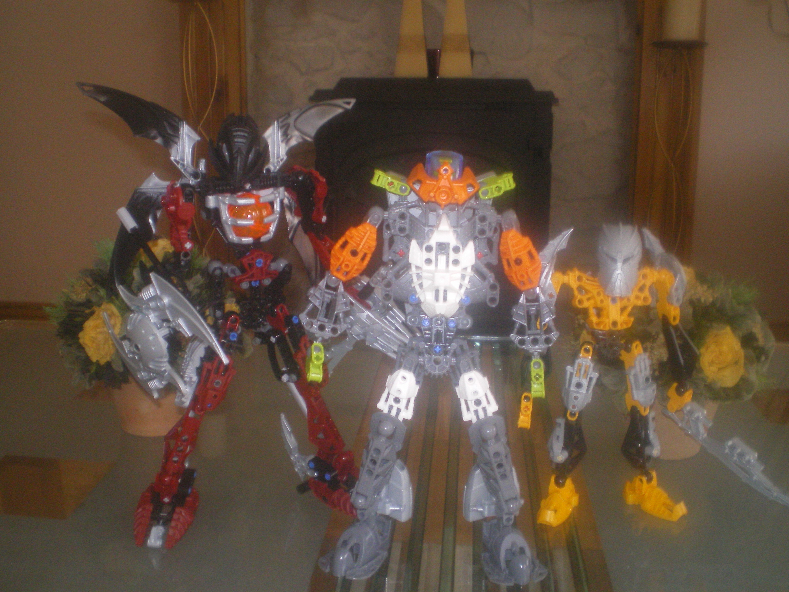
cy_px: 296
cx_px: 394
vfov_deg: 37.7
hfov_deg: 49.0
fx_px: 866
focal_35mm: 38
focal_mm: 6.3
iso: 400
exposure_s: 1/30
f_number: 3.1
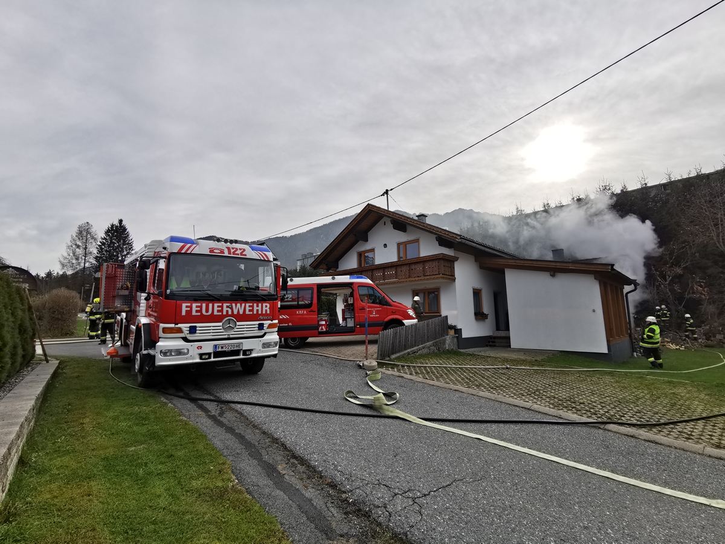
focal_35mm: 16
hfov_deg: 94.5
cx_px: 362
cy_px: 272
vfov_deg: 78.1
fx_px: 335
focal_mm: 2.35
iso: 50
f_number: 2.2
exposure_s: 1/1580
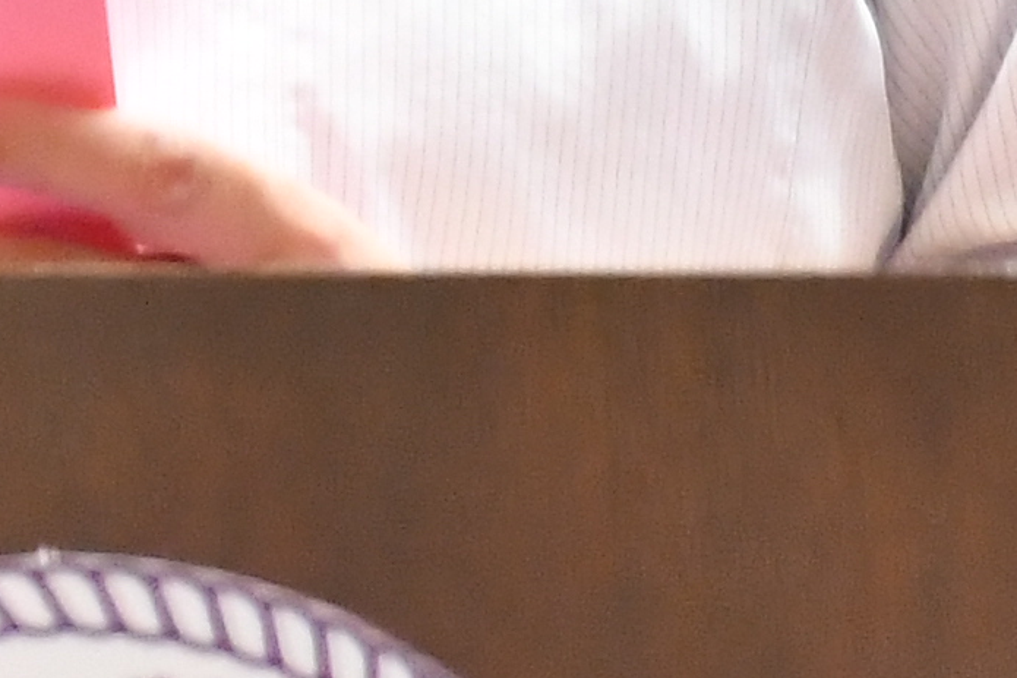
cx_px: -10
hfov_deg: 0.9
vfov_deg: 0.6
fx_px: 65944
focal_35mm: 2335
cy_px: -861
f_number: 5.6
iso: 2500
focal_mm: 200
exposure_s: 1/125
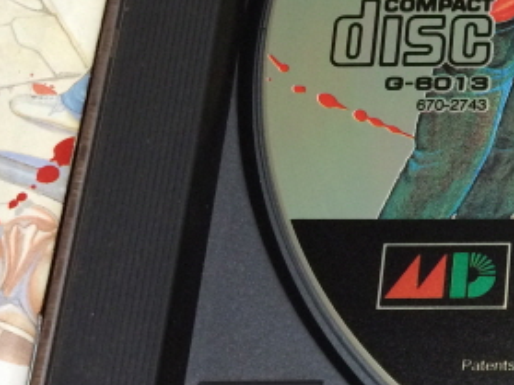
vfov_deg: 17.0
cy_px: 64
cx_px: 730
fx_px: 1276
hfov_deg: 20.2
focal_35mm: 86
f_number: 2.2
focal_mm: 4.12
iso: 125
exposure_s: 1/30
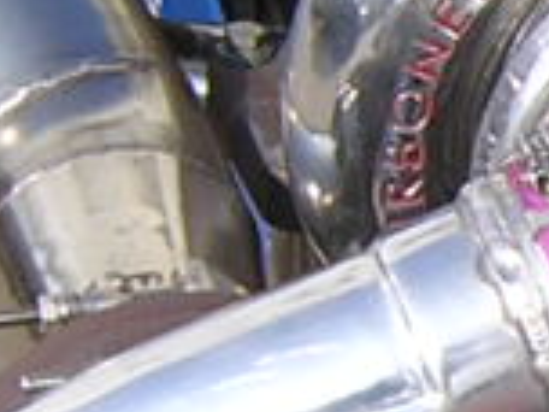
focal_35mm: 243
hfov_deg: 7.9
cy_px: 246
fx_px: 3854
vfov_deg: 6.1
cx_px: 972
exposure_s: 1/308
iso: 100
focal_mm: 4.7
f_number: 5.2
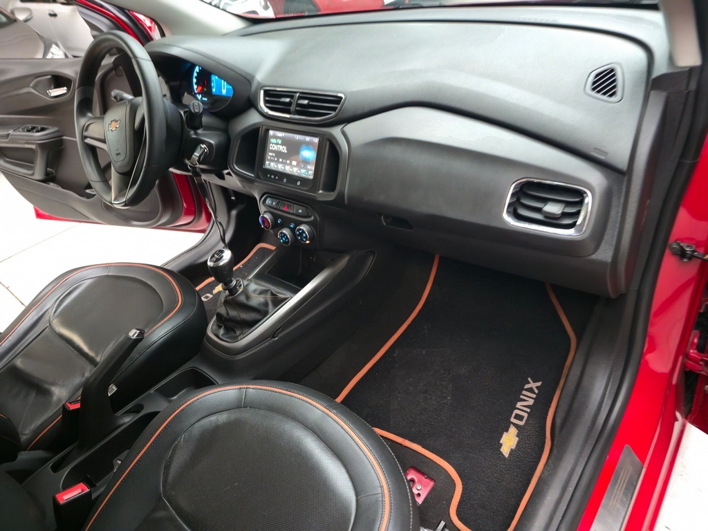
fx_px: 470
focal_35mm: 23
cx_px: 354
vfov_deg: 58.9
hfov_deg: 73.9
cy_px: 266
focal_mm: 6.3
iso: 800
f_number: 1.7
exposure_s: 1/24
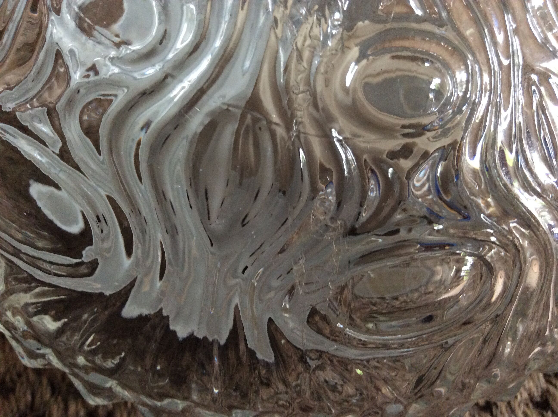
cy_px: 208
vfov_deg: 44.1
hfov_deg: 56.9
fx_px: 515
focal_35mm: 32
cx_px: 279
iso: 250
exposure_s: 1/25
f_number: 2.4
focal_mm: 3.3
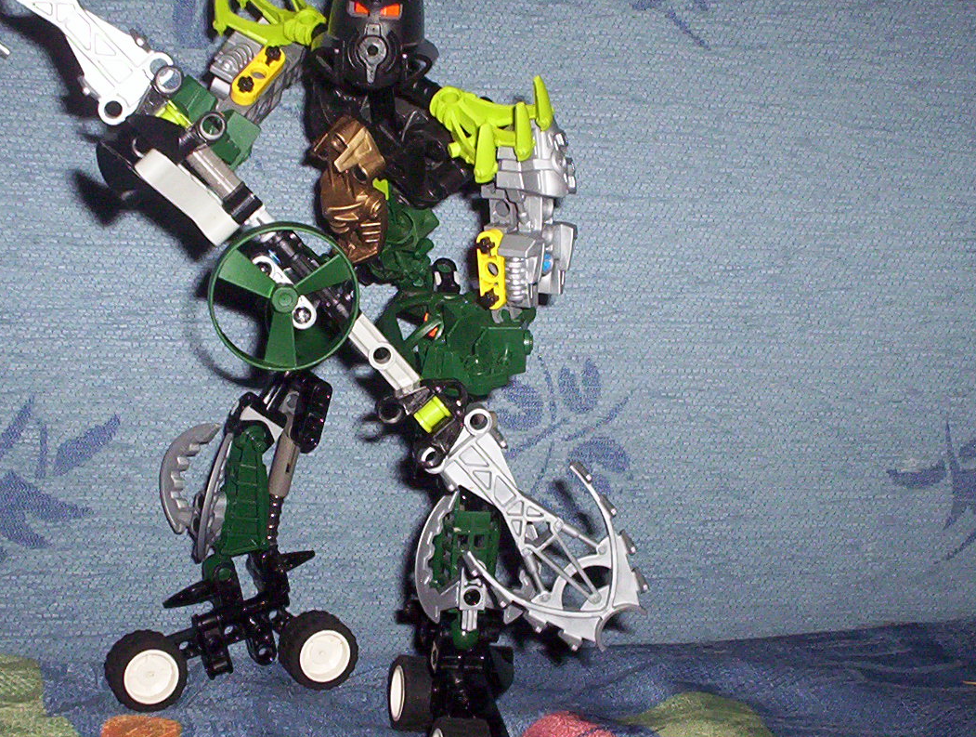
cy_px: 369
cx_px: 462
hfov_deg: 32.6
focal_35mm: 59
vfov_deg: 24.9
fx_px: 1667
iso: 140
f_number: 4.5
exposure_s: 1/60
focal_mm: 4.99
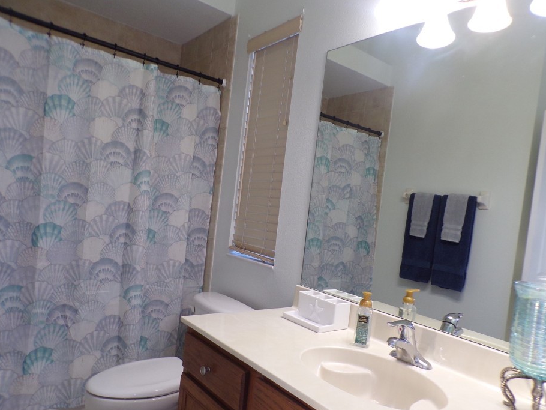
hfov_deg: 65.1
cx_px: 305
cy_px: 220
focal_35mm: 27
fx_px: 426
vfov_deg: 51.3
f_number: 3
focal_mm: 4.3
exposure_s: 1/34
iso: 159
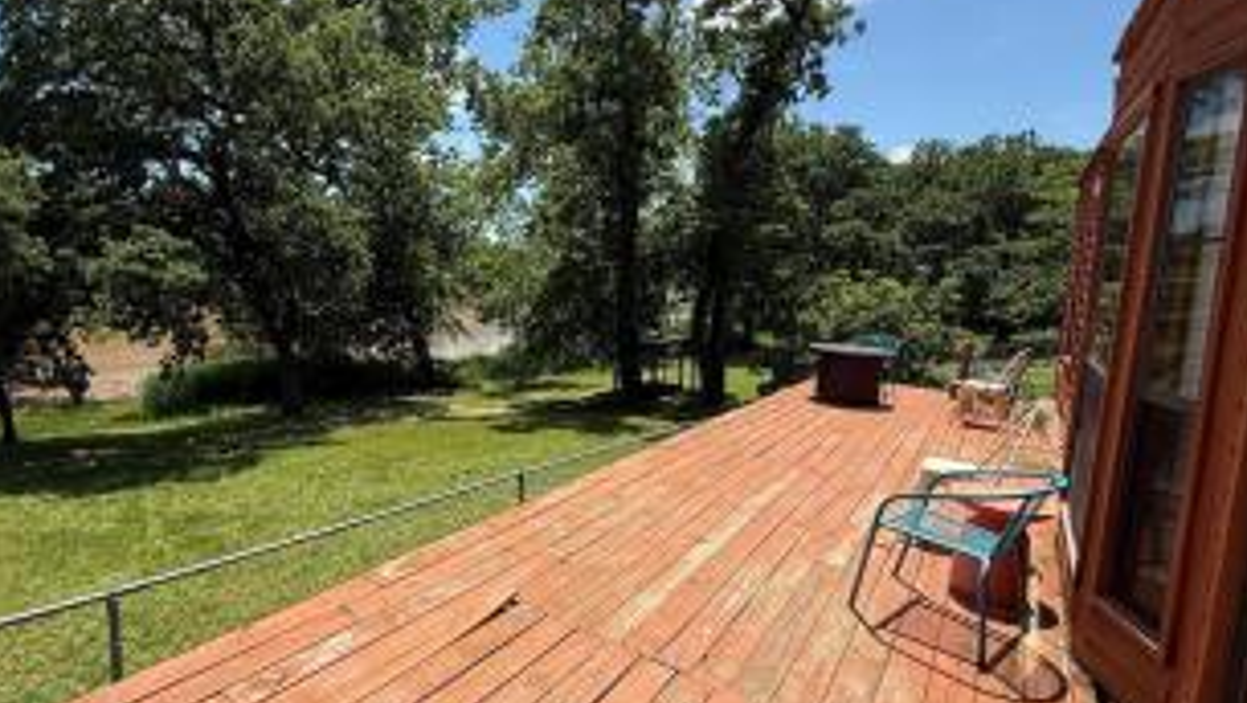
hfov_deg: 85.8
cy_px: 356
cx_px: 515
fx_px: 662
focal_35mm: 20
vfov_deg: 56.0
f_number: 2.2
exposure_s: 1/1339
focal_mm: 2.22
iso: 50
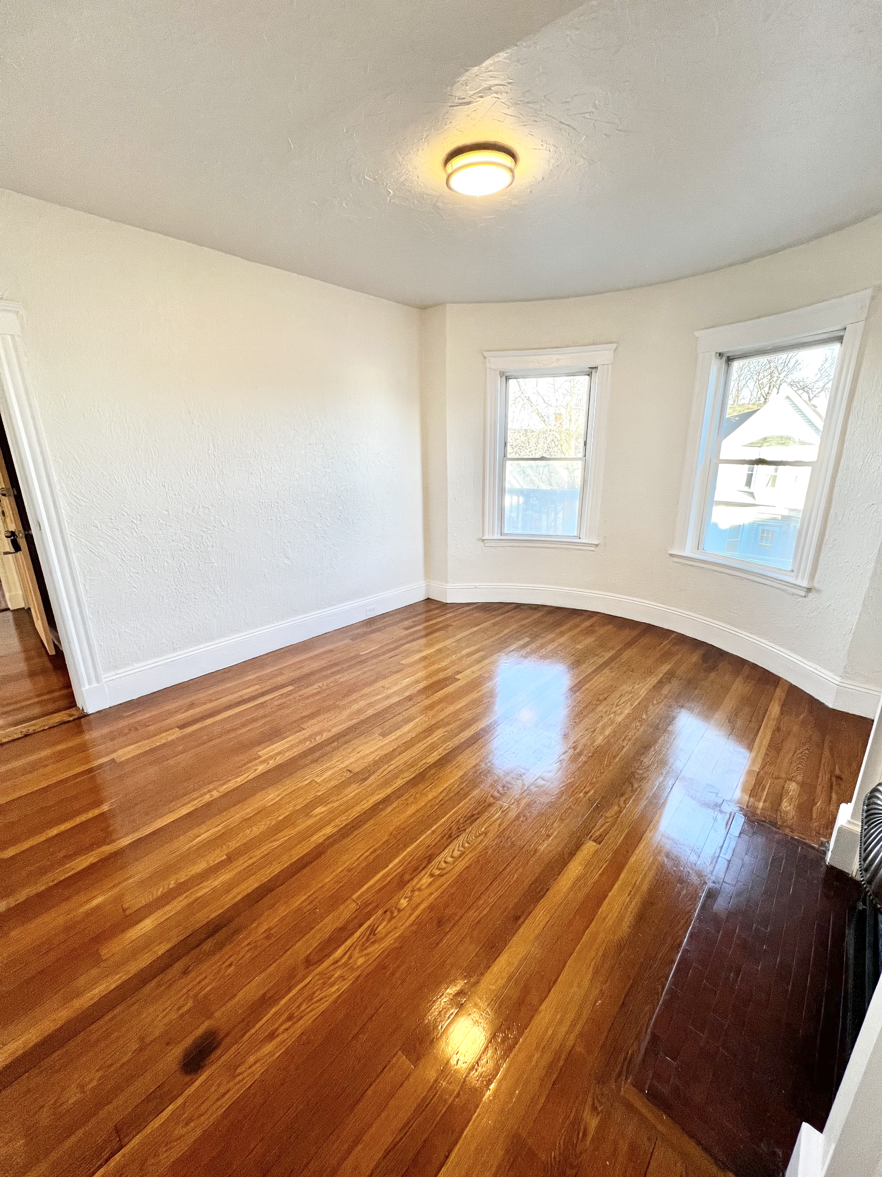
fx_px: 442
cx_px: 441
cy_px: 588
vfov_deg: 106.2
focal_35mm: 13
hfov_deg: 89.9
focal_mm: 1.57
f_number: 1.8
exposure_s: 1/120
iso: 160
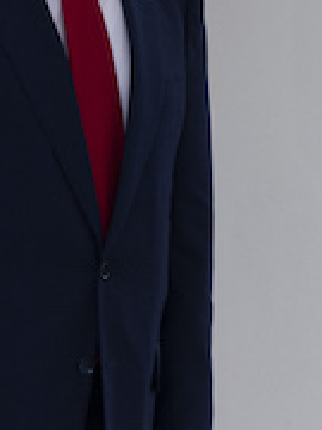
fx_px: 12279
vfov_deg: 2.0
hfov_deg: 1.5
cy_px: 72
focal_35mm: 990
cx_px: 10
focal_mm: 165
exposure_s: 1/320
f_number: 2.8
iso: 500
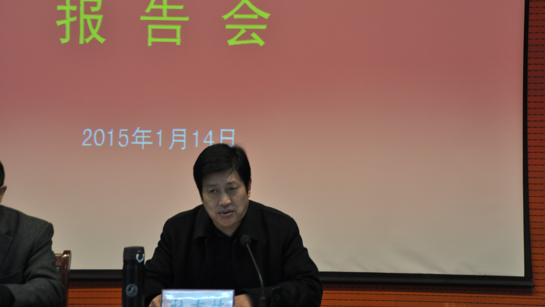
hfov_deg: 25.9
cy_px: 133
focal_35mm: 82
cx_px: 271
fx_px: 1185
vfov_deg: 14.7
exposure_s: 1/60
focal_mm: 52
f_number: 5
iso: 800
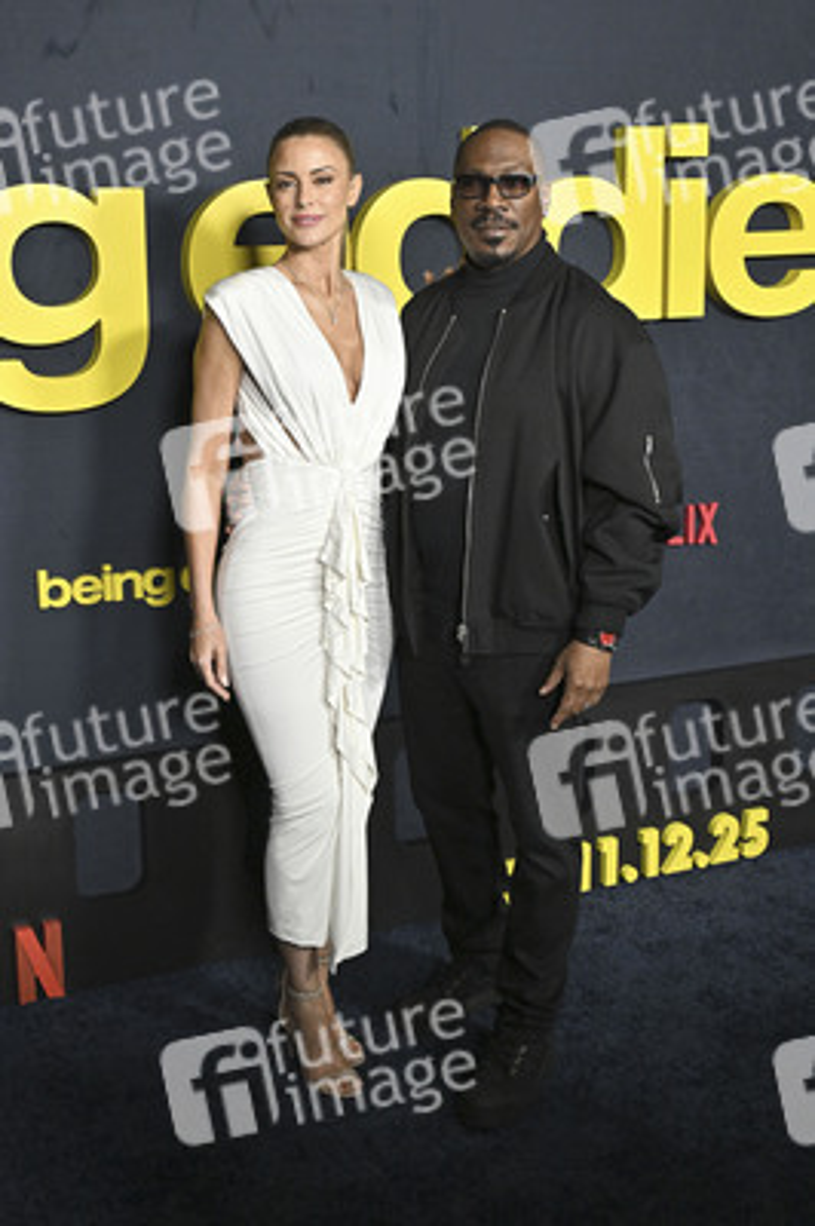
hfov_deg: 31.8
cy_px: 613
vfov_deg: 46.4
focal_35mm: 42
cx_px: 408
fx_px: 1429
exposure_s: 1/320
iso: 2500
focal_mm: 42
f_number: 5.6
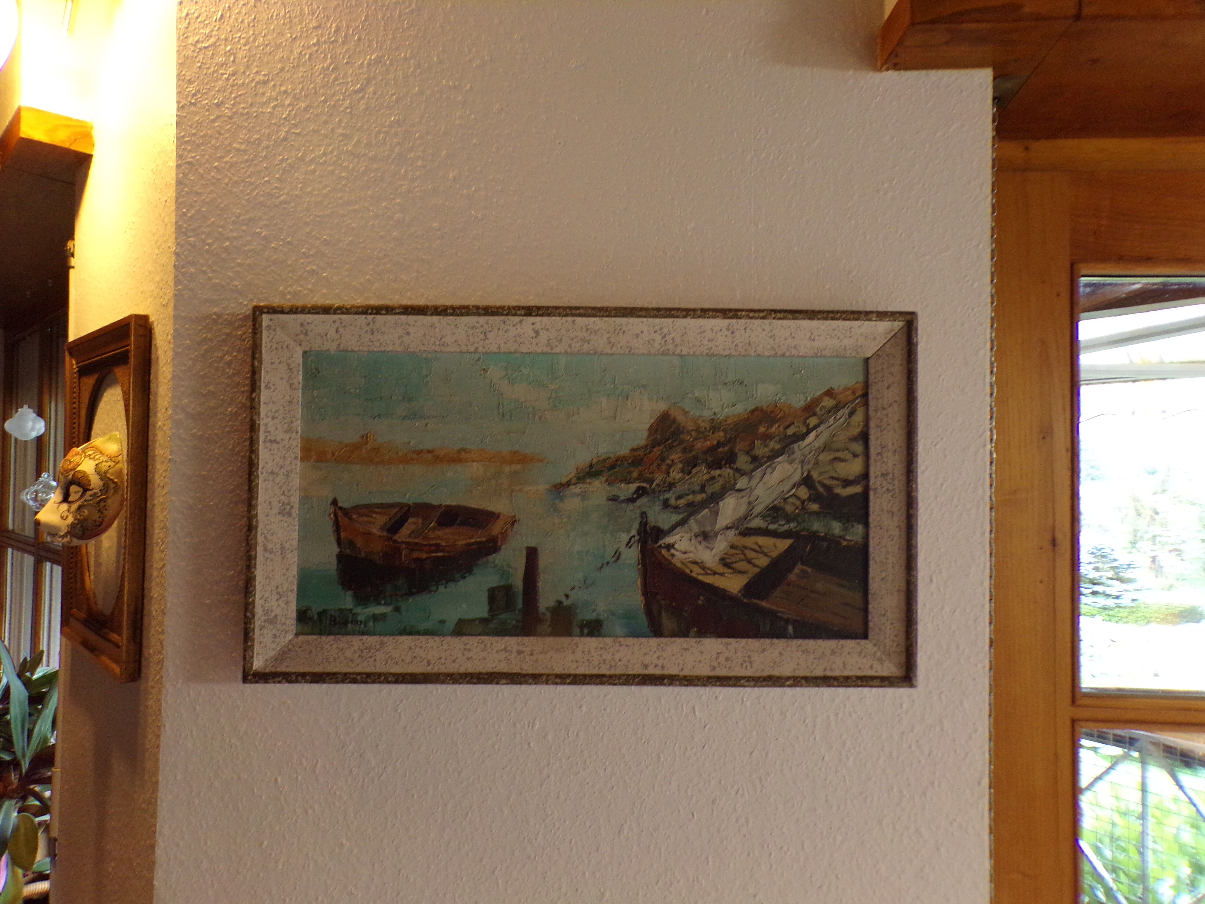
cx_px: 602
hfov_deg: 71.6
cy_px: 452
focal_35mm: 24
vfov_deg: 56.8
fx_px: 835
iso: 264
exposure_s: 1/17
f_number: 3
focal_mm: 4.3
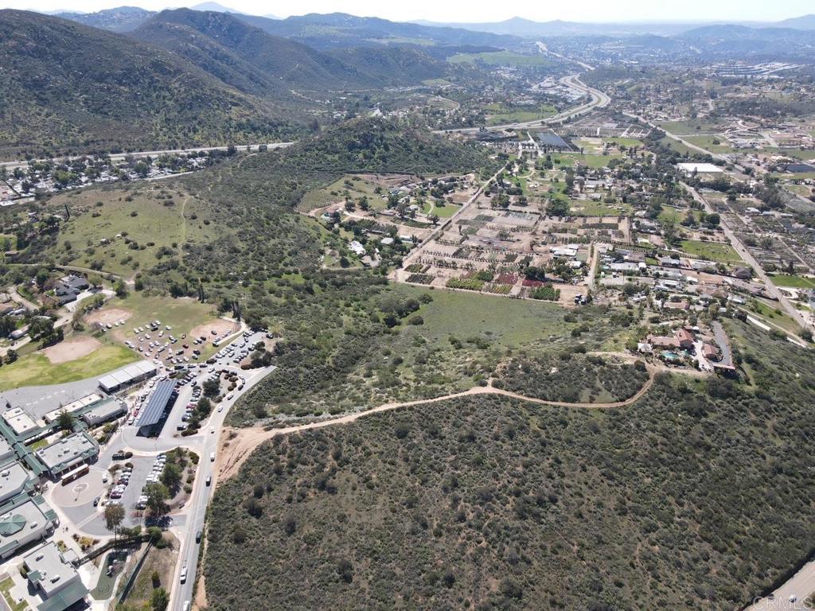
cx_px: 408
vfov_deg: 56.8
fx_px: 565
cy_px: 306
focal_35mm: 24
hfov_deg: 71.6
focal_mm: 4.5
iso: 100
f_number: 2.8
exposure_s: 1/350
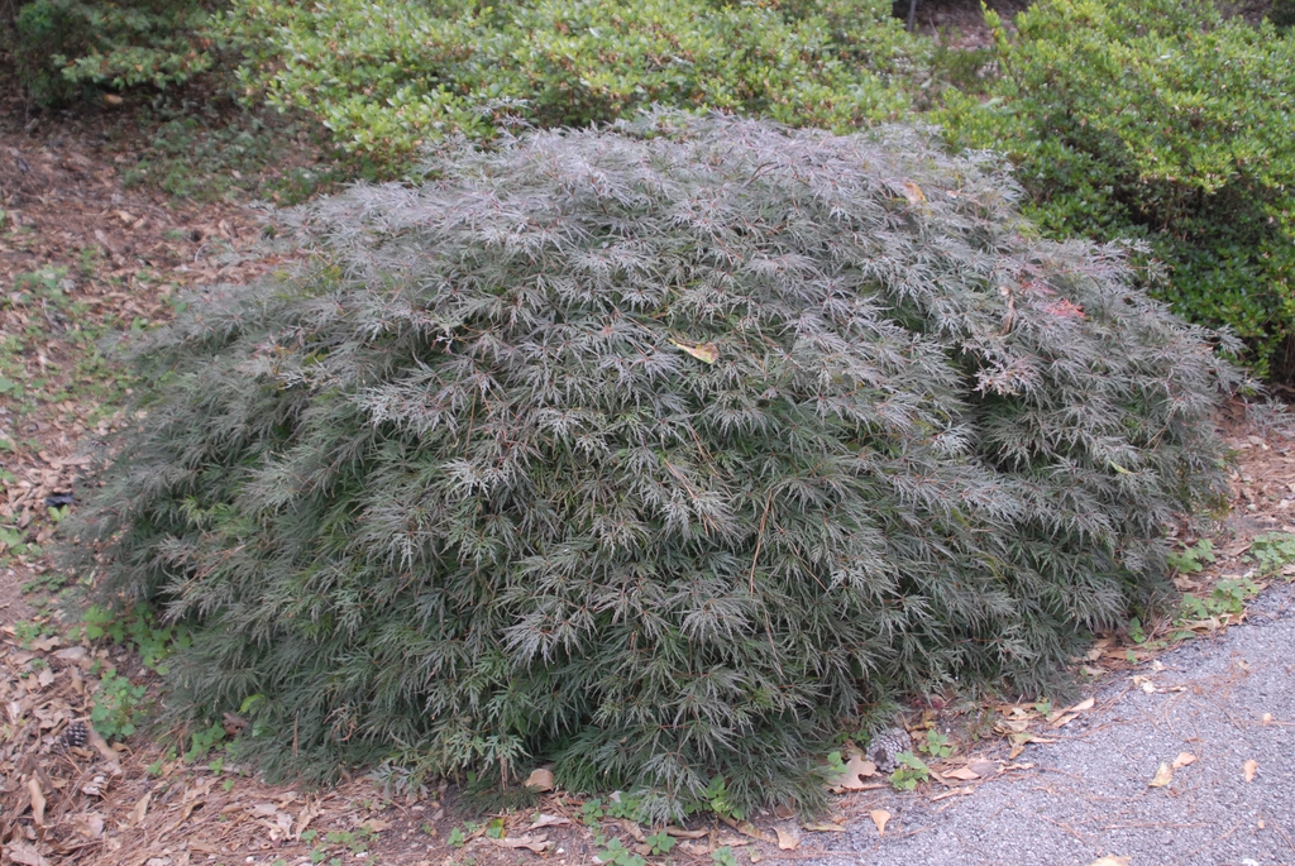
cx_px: 648
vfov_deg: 32.0
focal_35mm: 42
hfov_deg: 46.4
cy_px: 433
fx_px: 1512
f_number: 5
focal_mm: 28
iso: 400
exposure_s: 1/100
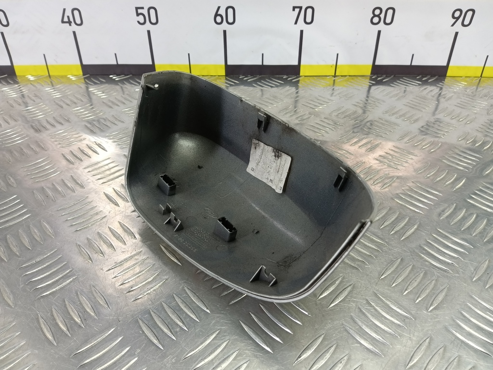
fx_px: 328
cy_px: 185
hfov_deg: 73.9
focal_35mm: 23
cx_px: 246
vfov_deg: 58.9
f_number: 1.6
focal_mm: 4.11
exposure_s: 1/50
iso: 121
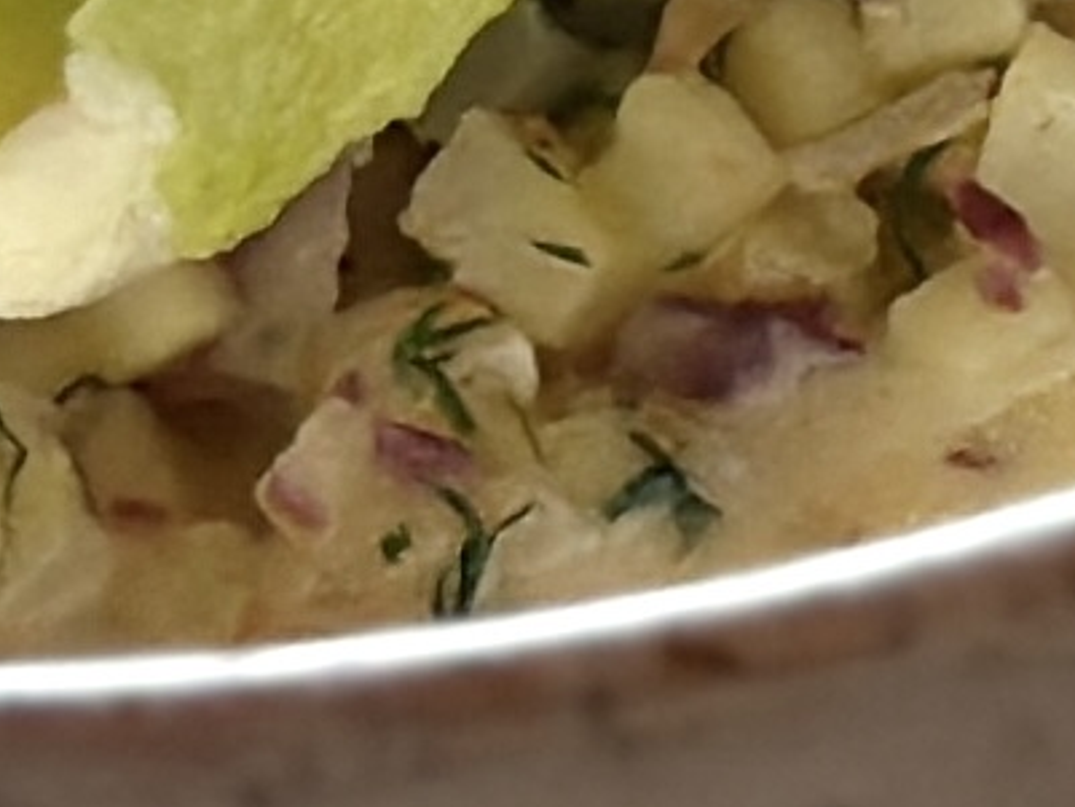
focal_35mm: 282
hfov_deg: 7.0
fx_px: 8760
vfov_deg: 5.1
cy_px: -1308
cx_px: 843
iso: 80
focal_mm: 6.86
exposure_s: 1/100
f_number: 1.78
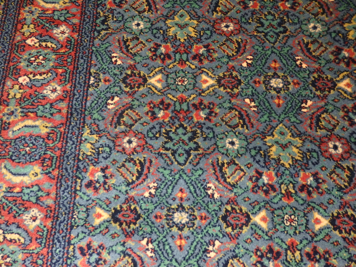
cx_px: 178
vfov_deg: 54.9
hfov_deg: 69.4
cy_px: 134
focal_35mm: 25
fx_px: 257
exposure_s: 1/30
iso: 400
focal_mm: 4.5
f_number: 3
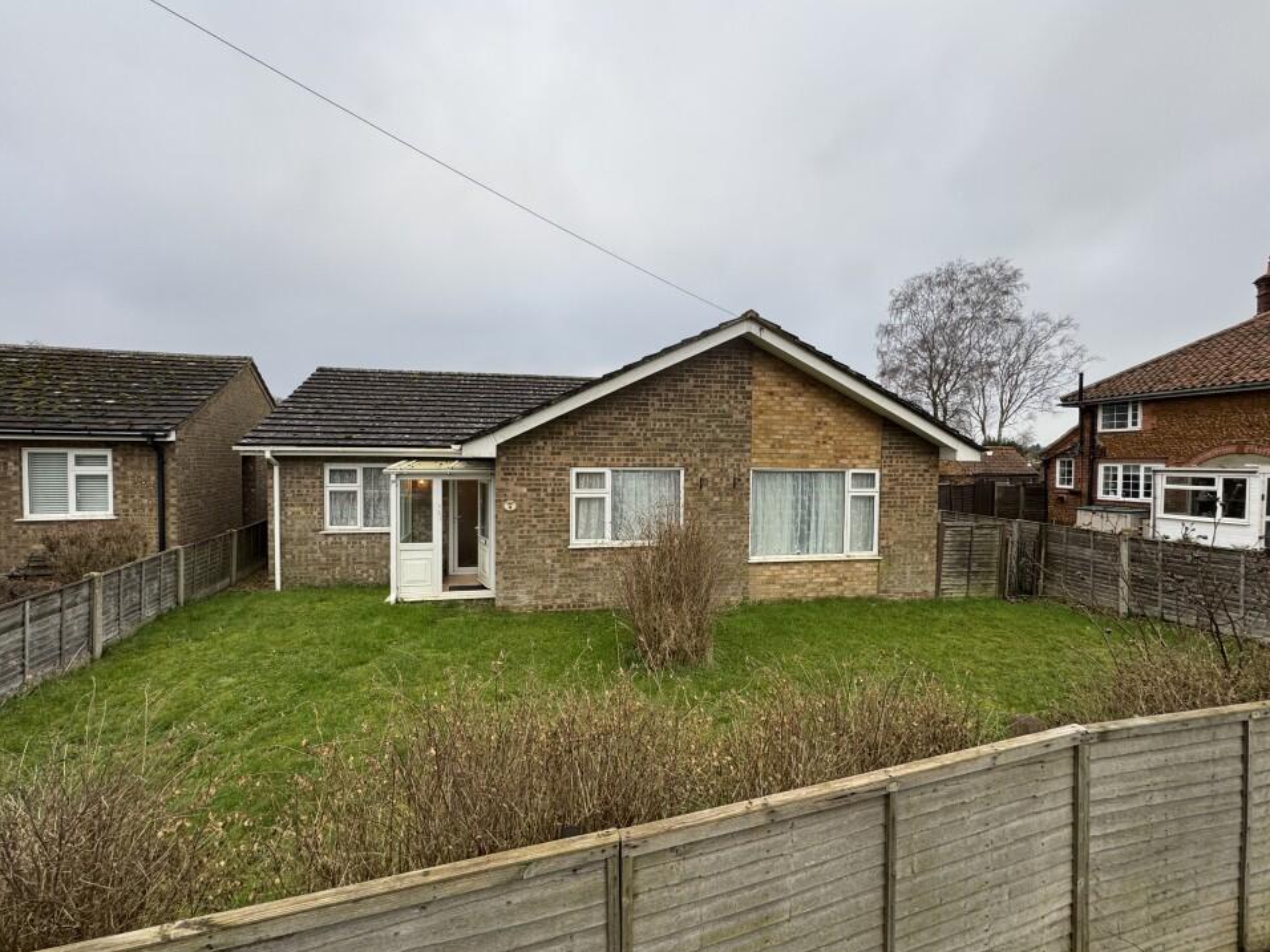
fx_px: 550
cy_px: 478
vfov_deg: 81.7
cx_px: 612
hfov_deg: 98.1
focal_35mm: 15
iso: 40
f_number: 2.2
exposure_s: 1/99
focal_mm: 2.22
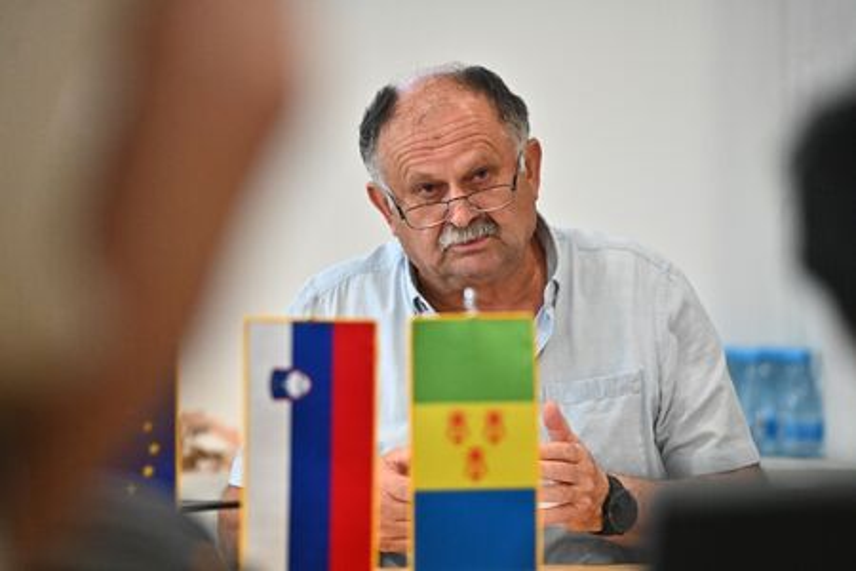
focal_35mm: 200
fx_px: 4755
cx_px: 428
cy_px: 286
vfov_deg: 6.9
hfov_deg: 10.3
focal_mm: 200
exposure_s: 1/320
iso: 5000
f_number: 4
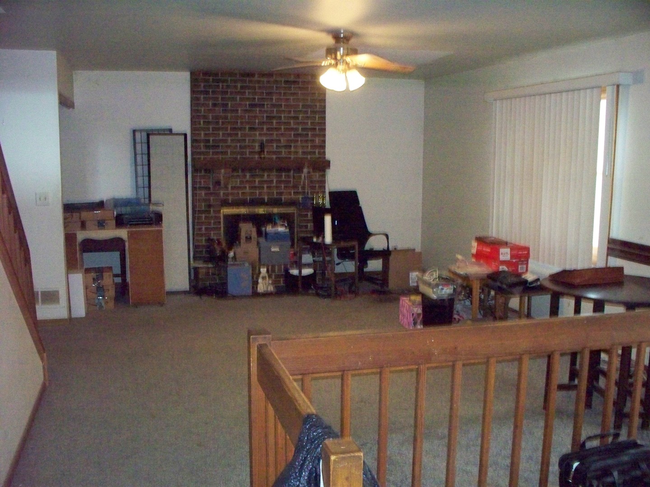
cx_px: 325
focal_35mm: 36
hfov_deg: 51.4
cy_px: 244
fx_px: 676
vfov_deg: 39.7
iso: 1600
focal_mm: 7.54
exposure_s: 1/60
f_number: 2.8
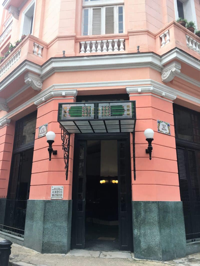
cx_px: 100
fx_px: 223
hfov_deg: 48.2
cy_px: 133
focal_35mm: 29
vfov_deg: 61.7
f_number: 2.2
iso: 32
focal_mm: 4.15
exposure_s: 1/120
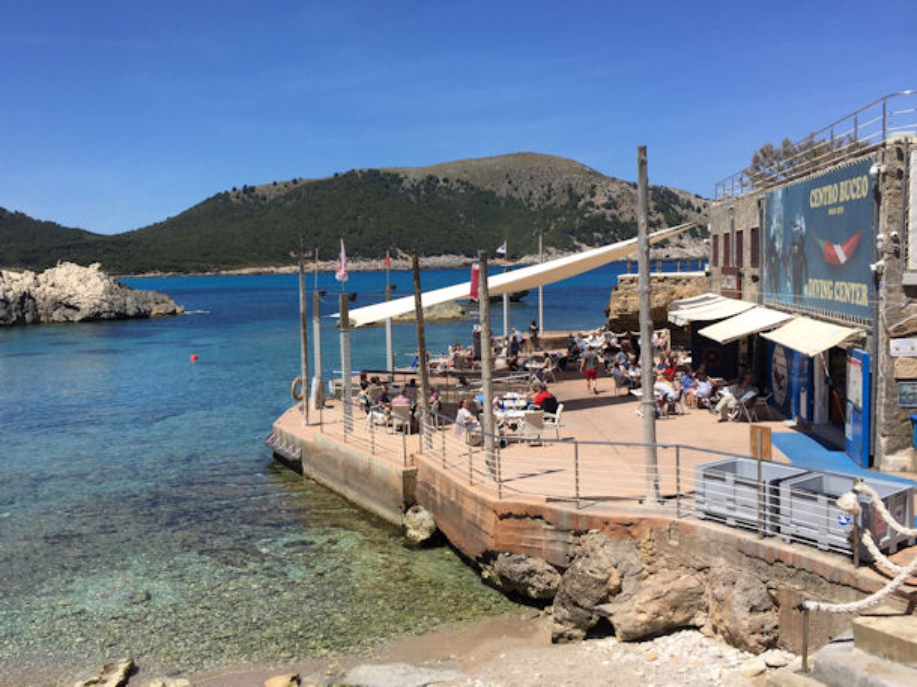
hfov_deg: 61.7
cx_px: 458
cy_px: 344
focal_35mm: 29
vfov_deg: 48.2
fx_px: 768
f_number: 2.2
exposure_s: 1/2639
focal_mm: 4.15
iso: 32
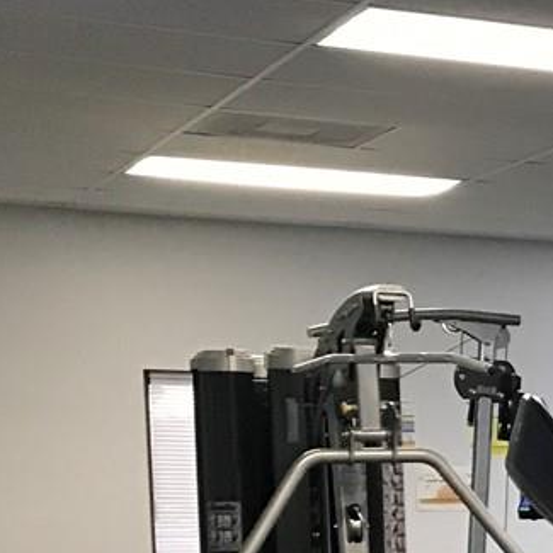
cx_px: 1082
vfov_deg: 13.6
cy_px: 800
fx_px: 2205
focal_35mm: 122
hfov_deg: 12.6
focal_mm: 3.99
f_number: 1.8
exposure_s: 1/15
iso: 50
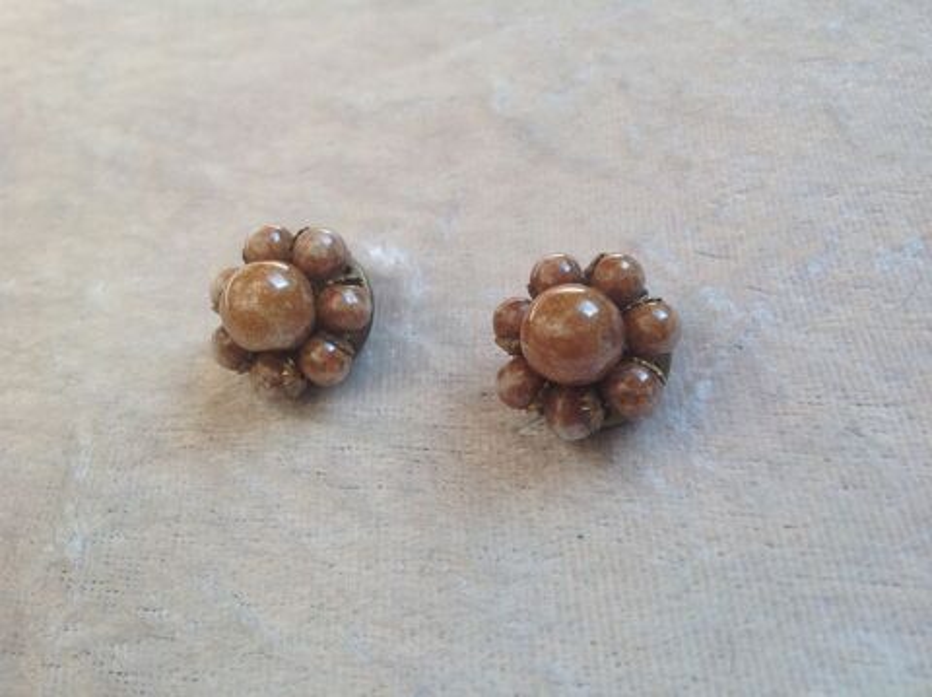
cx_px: 466
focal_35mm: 35
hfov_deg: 52.7
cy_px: 348
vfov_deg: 40.6
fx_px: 941
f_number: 2.4
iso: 50
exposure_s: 1/149
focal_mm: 4.28
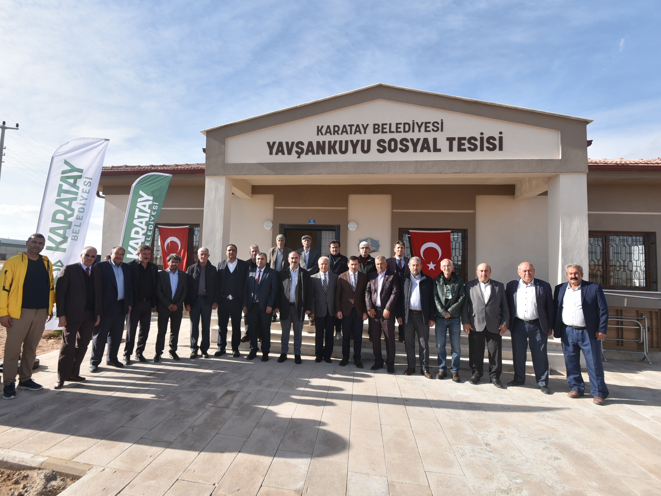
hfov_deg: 84.2
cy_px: 240
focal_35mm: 19
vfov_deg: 68.7
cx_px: 286
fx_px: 363
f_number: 5.6
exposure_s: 1/320
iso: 100
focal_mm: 17
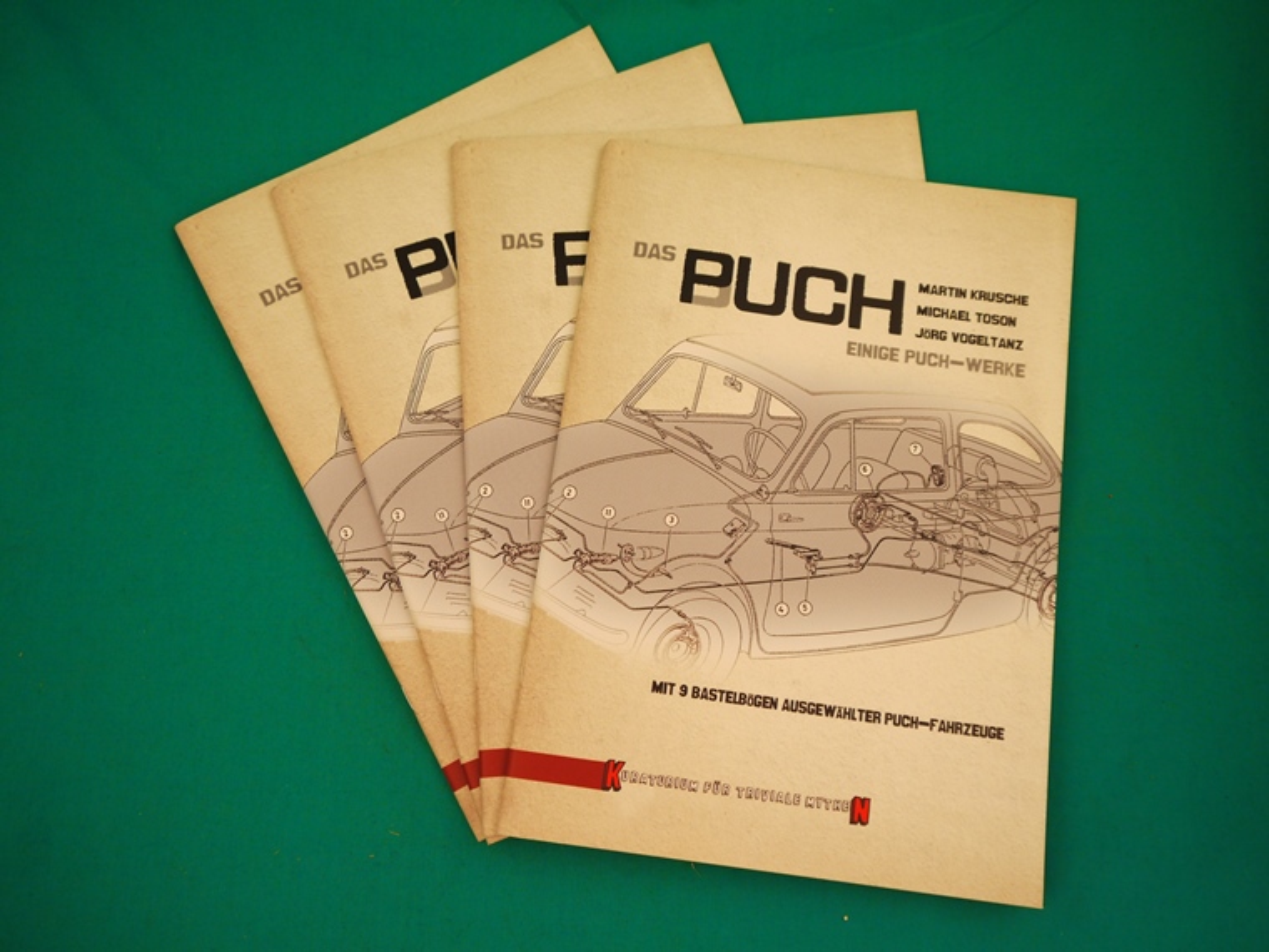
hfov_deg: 56.8
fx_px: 1173
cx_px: 634
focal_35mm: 32
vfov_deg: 44.2
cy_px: 476
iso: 400
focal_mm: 16
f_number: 4.5
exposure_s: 1/60
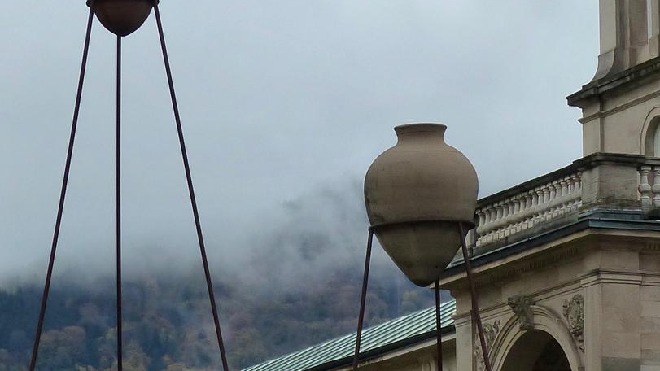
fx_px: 4042
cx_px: 345
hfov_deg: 9.3
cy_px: 162
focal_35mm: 231
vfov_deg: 5.3
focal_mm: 15.5
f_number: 4
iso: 160
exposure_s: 1/400
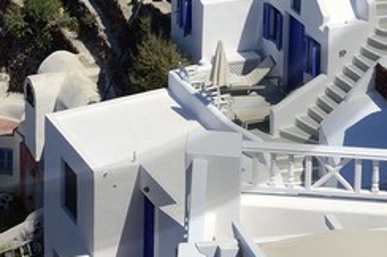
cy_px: -390
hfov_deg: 9.7
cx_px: -71
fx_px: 2254
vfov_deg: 6.2
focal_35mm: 210
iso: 100
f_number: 10
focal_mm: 32
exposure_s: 1/320
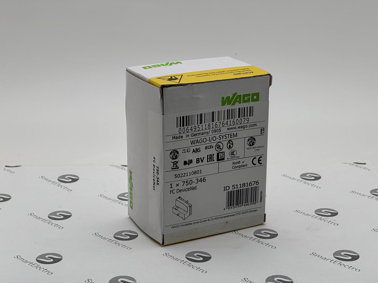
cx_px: 189
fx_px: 841
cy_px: 142
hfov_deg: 25.3
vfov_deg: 19.1
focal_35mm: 77
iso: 32
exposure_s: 1/211
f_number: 2.8
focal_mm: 9
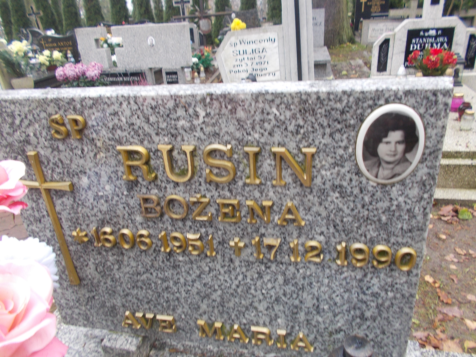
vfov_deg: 53.1
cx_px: 238
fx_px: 358
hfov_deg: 67.3
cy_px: 178
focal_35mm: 26
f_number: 3.2
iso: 100
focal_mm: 4.6
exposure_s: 1/25
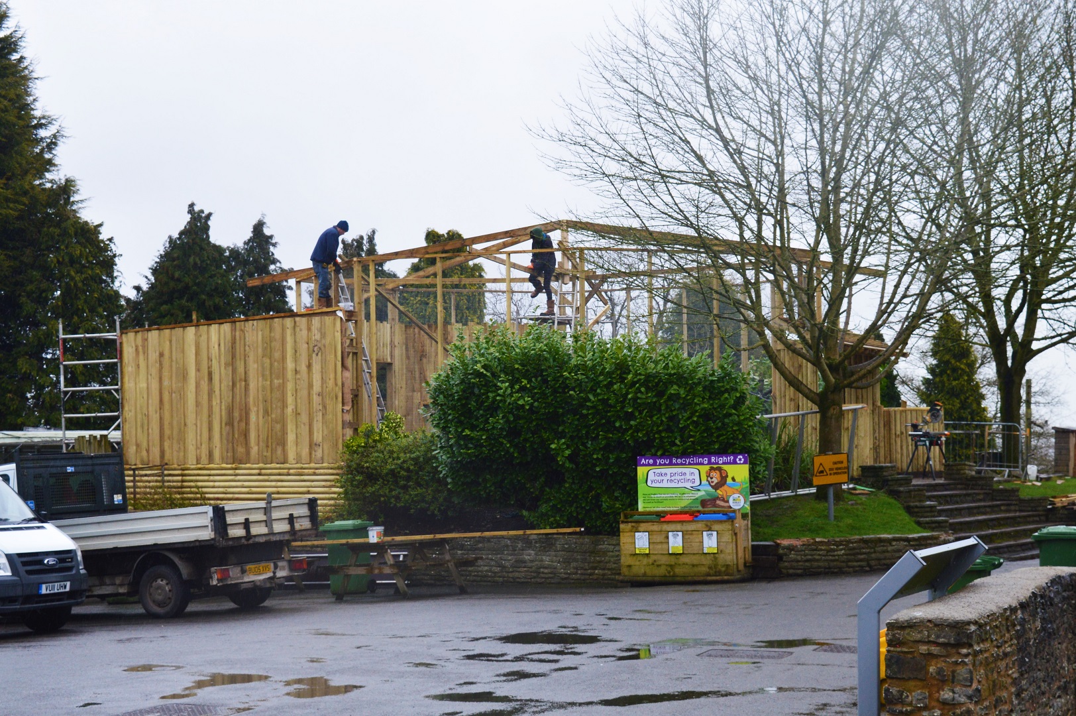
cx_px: 538
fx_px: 1792
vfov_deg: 22.6
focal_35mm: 60
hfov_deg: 33.4
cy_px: 358
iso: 400
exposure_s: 1/250
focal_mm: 40
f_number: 10
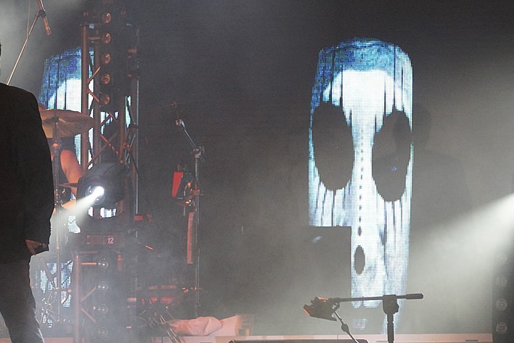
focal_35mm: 300
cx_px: 201
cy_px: 205
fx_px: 4283
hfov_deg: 6.9
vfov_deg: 4.6
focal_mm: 150
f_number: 5
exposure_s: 1/125
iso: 2000
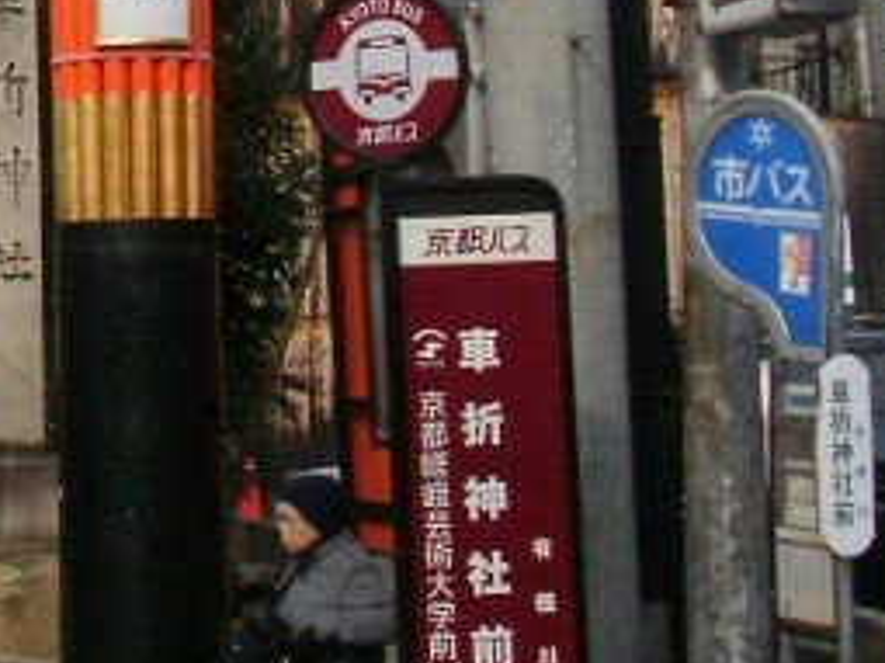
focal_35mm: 120
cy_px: -163
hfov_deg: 14.8
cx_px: -587
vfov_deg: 12.0
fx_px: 3067
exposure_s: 1/250
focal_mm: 6.3
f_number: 5.6
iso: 100
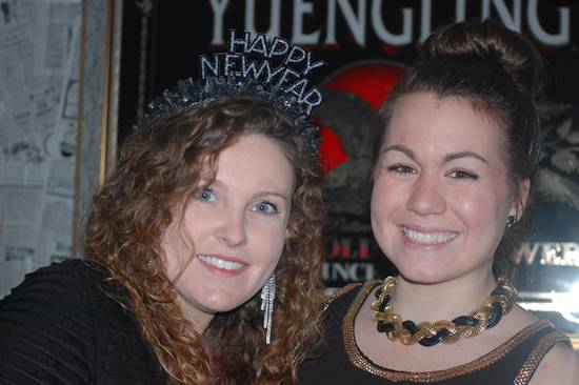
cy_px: 192
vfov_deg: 16.5
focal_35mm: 82
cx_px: 290
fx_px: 1326
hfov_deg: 24.6
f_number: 4
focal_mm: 55
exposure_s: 1/60
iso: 400
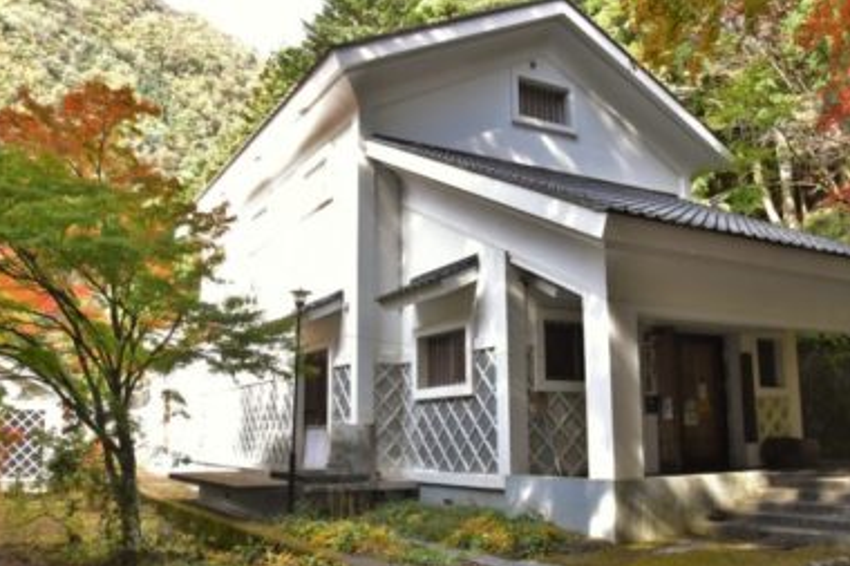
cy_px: 298
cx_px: 425
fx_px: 755
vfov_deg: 41.1
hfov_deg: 58.7
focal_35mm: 32
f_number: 4.5
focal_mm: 18
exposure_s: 1/800
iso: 1600
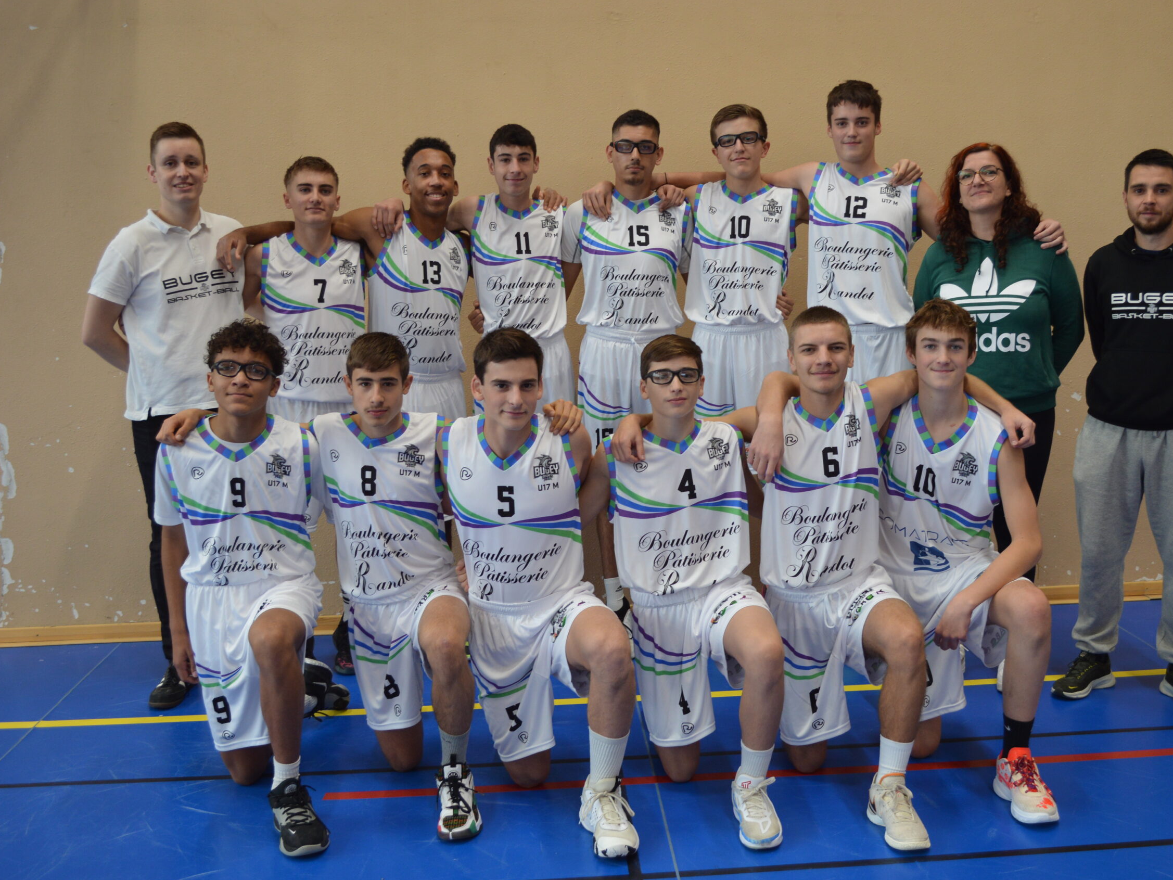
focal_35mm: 36
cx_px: 662
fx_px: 1220
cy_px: 442
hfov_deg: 51.2
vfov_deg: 39.7
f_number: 4.5
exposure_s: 1/80
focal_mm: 22
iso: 400
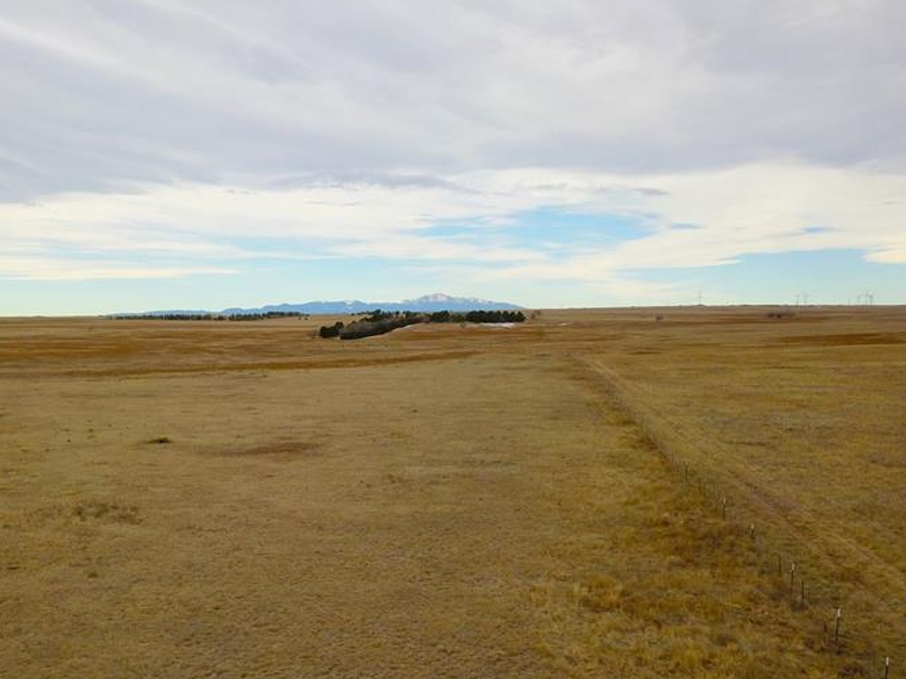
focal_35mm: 40
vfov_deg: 35.5
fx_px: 1047
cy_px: 461
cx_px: 279
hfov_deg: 45.9
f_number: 2.2
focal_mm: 4.73
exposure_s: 1/891
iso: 100
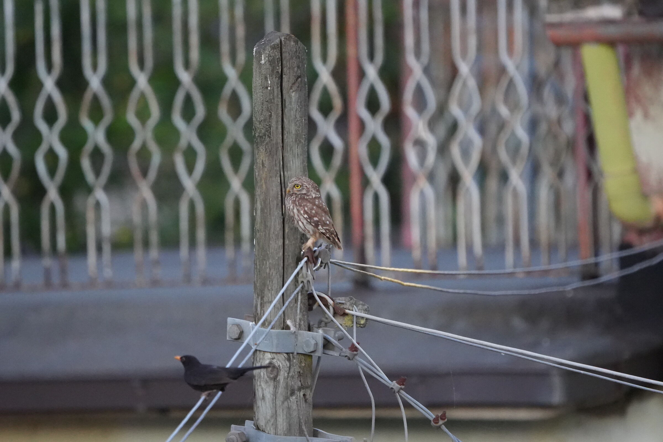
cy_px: 221
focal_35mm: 900
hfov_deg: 2.3
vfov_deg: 1.5
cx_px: 332
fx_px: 16574
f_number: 6.3
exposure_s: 1/80
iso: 8000
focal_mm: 600
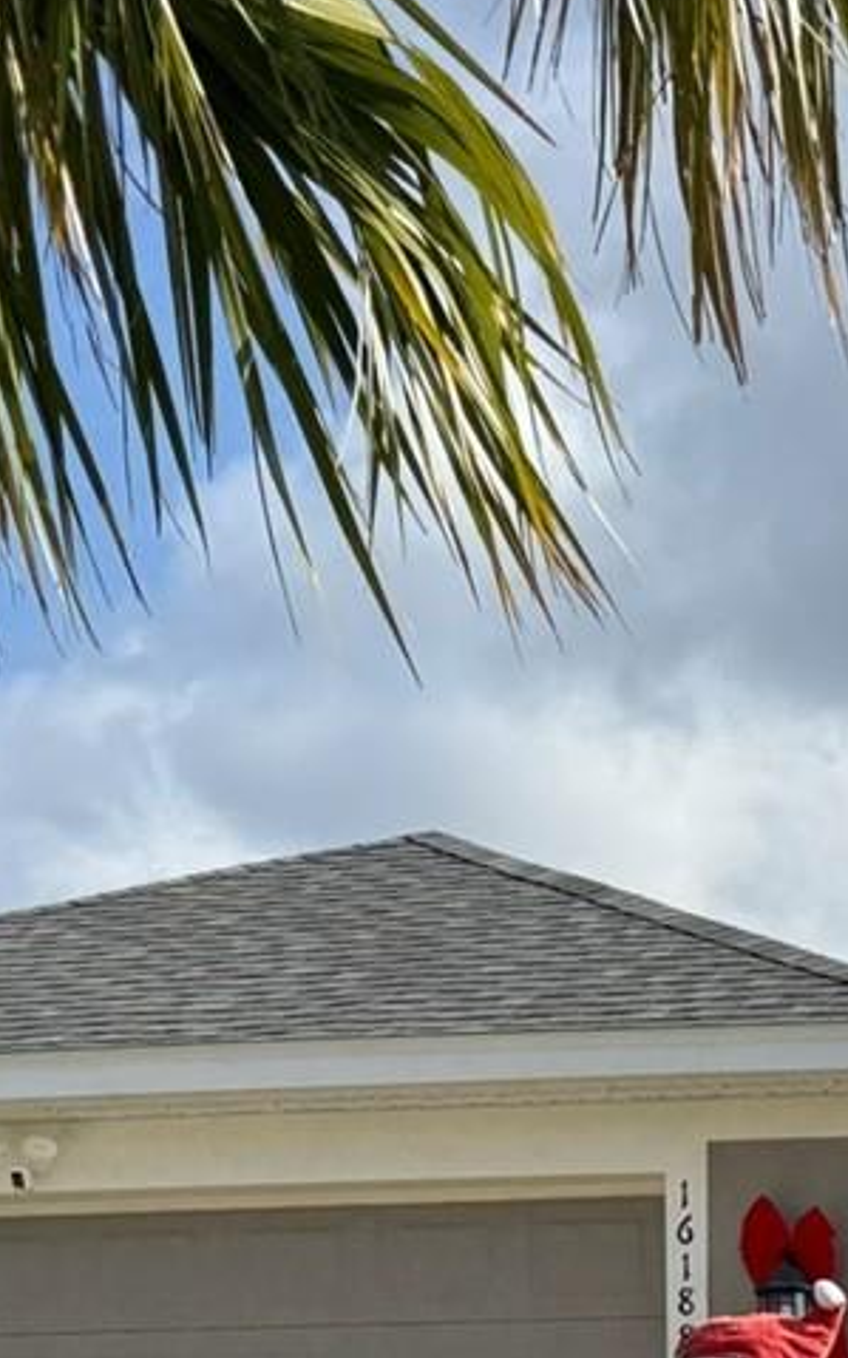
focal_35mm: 85
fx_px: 3146
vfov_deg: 22.5
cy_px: 1610
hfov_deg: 14.0
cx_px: 1418
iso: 80
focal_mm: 6.76
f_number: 1.78
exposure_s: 1/4975
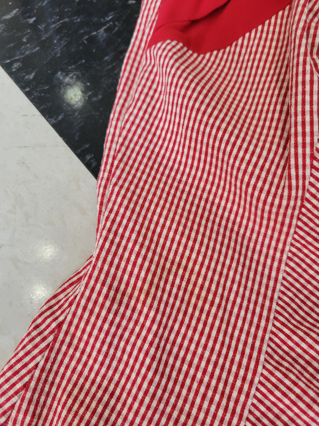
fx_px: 319
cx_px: 160
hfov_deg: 53.1
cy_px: 213
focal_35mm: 26
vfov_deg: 67.3
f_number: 1.8
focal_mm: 5.4
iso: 160
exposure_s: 1/60
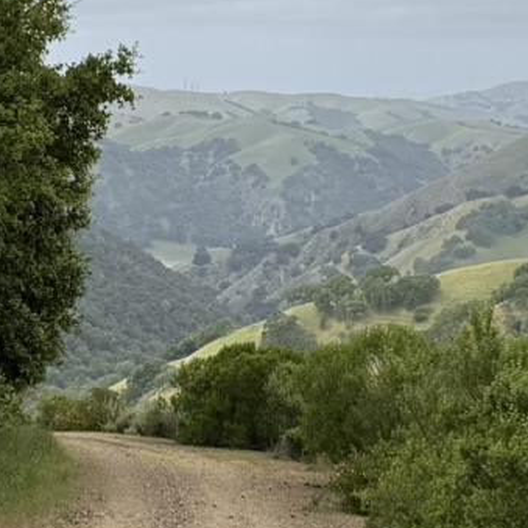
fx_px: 2209
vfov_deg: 13.6
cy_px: 251
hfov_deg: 13.6
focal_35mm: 128
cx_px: 216
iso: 80
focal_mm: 6.76
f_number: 1.78
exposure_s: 1/5319
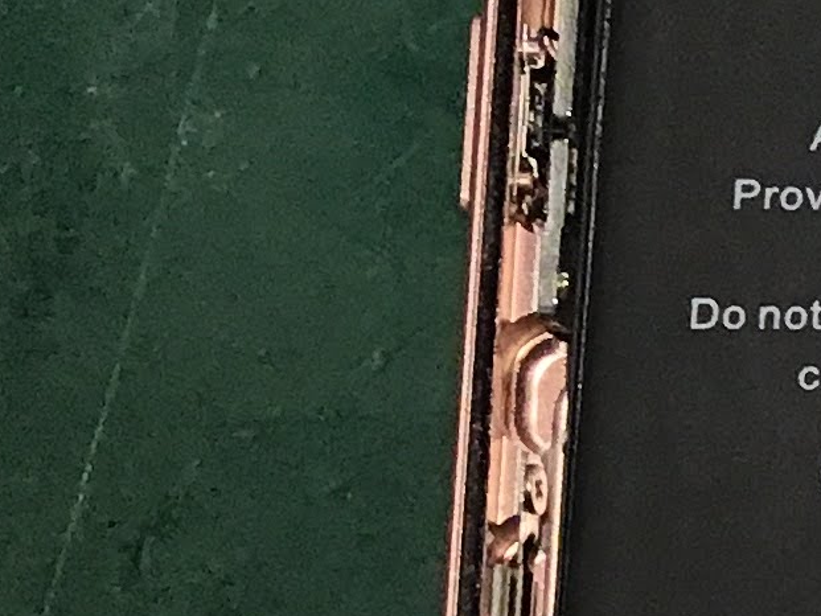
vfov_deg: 9.0
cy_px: 792
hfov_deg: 10.4
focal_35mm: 163
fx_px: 3867
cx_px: 1979
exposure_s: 1/40
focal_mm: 3.3
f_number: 2.4
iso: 32
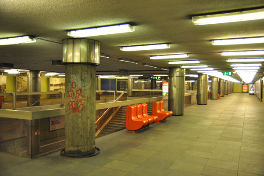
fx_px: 242
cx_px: 132
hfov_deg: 57.3
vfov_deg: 39.9
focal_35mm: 33
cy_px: 88
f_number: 3.2
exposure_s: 1/40
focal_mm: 22
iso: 800
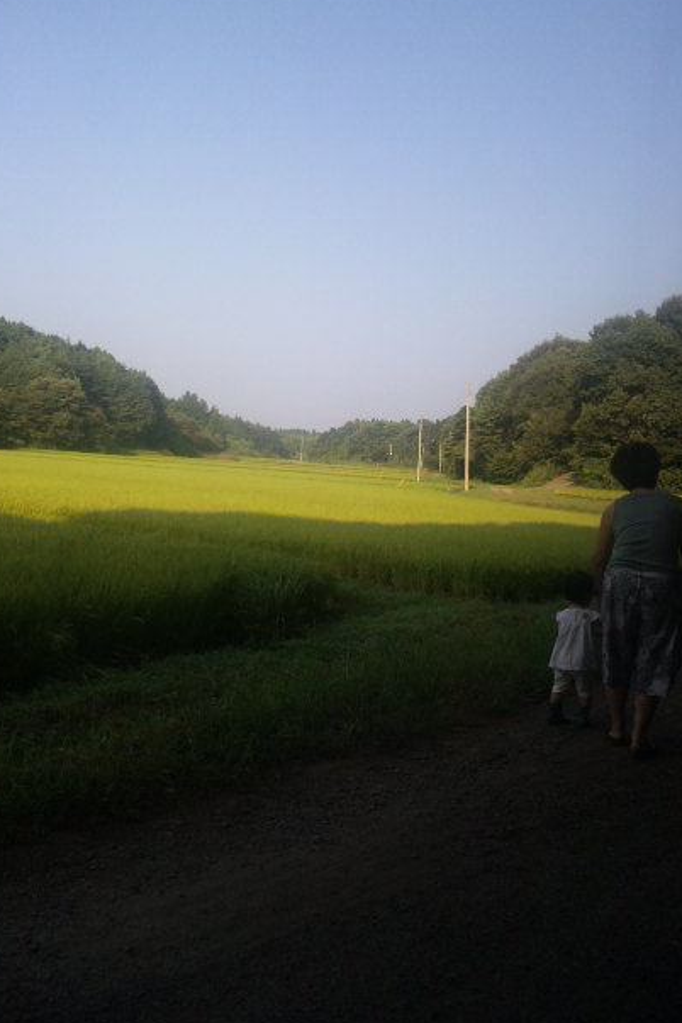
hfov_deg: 41.0
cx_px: 383
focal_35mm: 32
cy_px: 490
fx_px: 909
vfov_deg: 58.7
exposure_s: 1/193
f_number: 2.8
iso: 100
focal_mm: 4.82
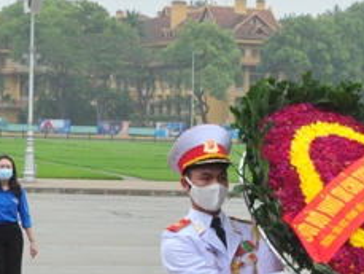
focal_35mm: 123
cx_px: 231
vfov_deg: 12.0
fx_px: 1294
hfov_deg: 16.0
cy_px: 244
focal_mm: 26
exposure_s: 1/125
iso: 1000
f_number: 13
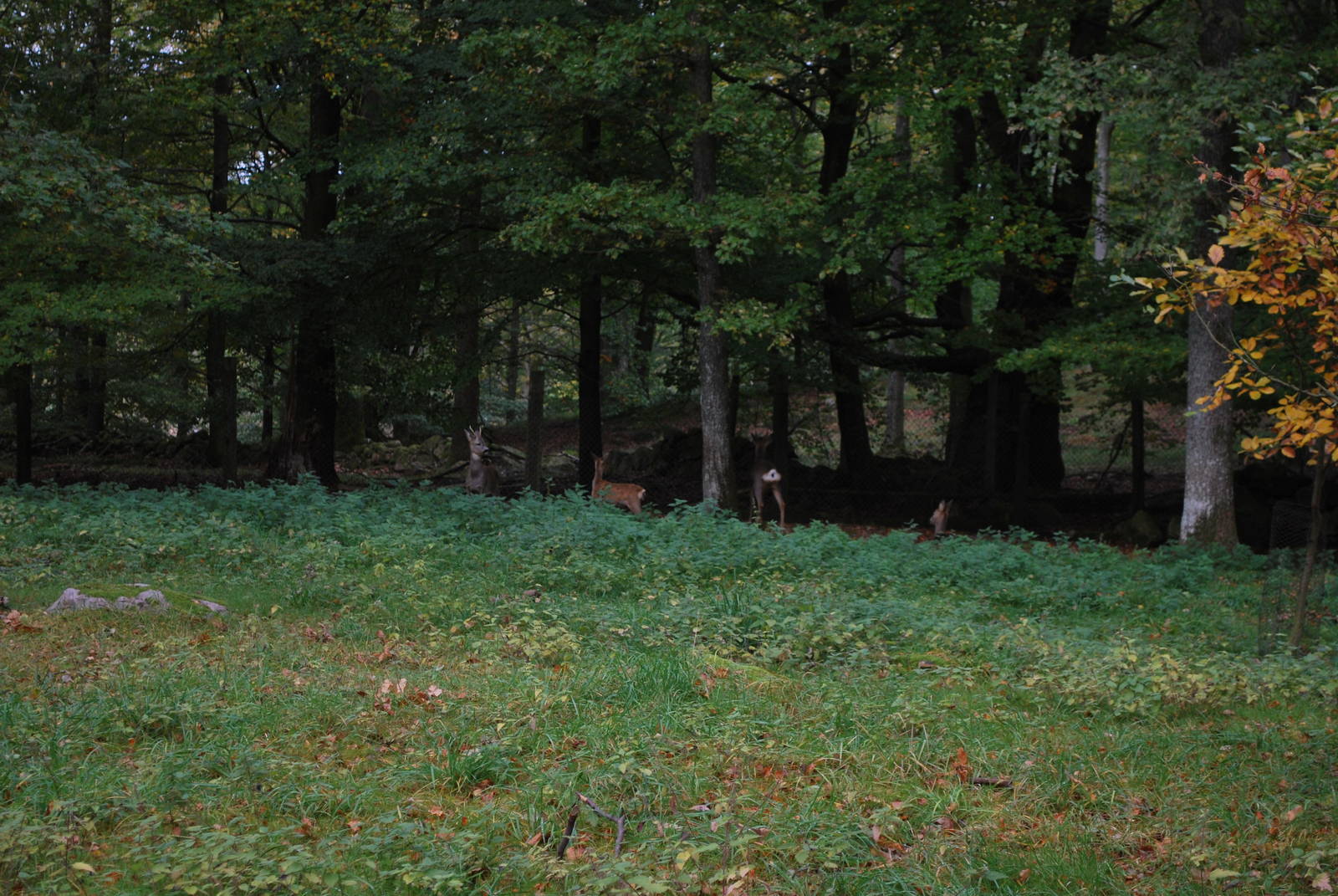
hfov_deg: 24.6
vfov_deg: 16.6
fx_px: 3070
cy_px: 448
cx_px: 669
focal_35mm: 82
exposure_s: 1/100
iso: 200
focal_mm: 55
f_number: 5.6
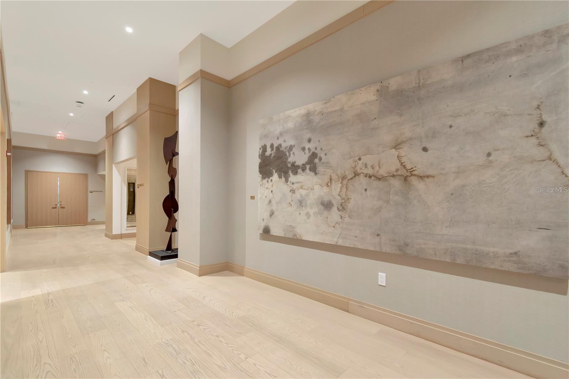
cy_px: 190
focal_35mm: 15
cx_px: 284
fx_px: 237
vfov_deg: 77.3
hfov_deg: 100.4
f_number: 5.6
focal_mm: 10
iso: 400
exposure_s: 1/6
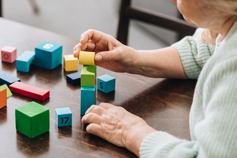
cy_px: 67
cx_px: 104
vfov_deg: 12.3
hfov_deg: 18.4
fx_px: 731
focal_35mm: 111
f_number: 3.2
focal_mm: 95
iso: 160
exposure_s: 1/200
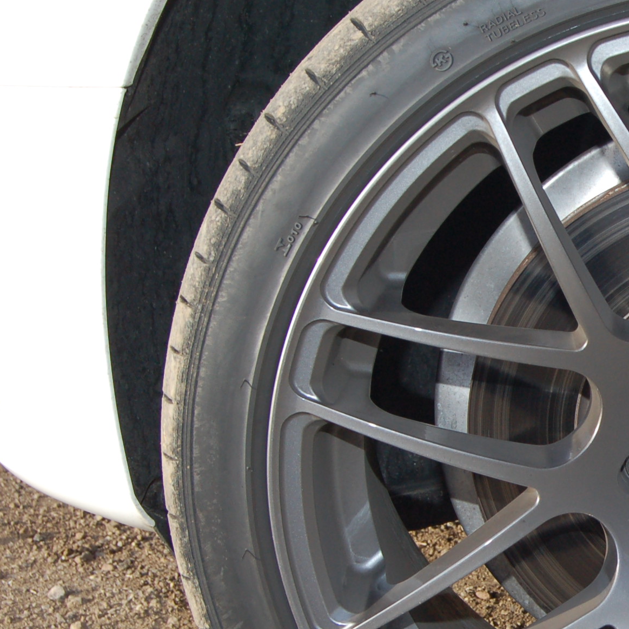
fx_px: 2099
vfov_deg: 17.0
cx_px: 767
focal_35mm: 102
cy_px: 396
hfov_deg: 16.3
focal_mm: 31
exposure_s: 1/250
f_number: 8
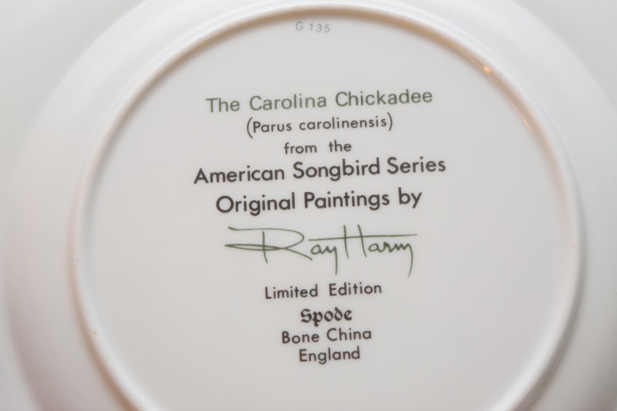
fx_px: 1414
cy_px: 206
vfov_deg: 16.6
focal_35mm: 82
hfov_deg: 24.6
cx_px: 308
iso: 900
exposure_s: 1/60
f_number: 5.6
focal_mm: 55
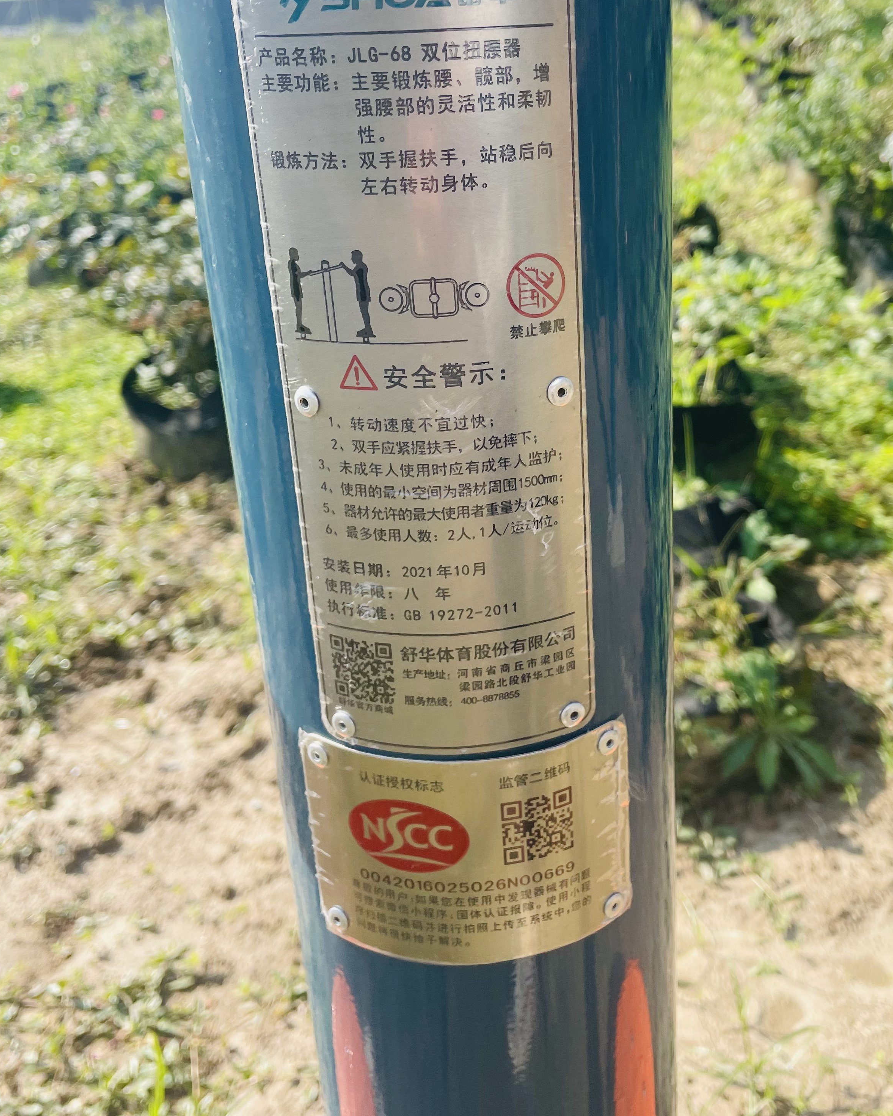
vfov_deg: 51.3
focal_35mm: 35
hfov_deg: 42.0
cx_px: 542
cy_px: 475
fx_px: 1156
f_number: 1.6
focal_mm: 4.2
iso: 32
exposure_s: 1/1401
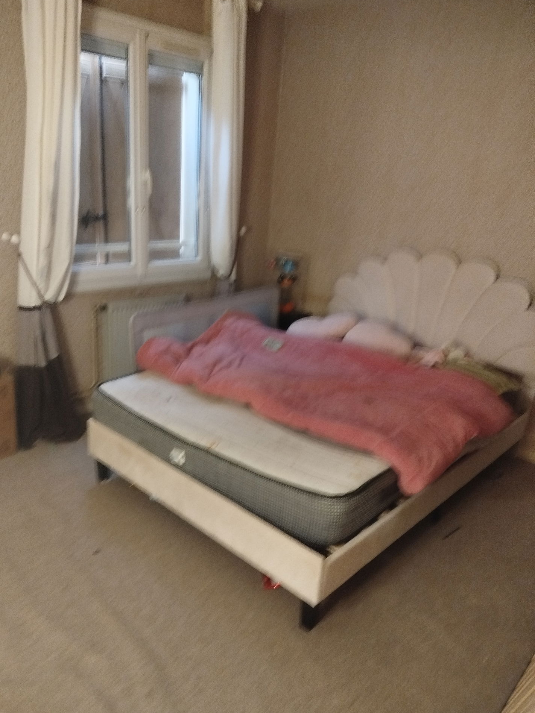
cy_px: 390
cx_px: 234
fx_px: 556
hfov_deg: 51.2
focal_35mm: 27
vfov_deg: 65.2
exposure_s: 1/17
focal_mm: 5.31
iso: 1250
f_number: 1.7
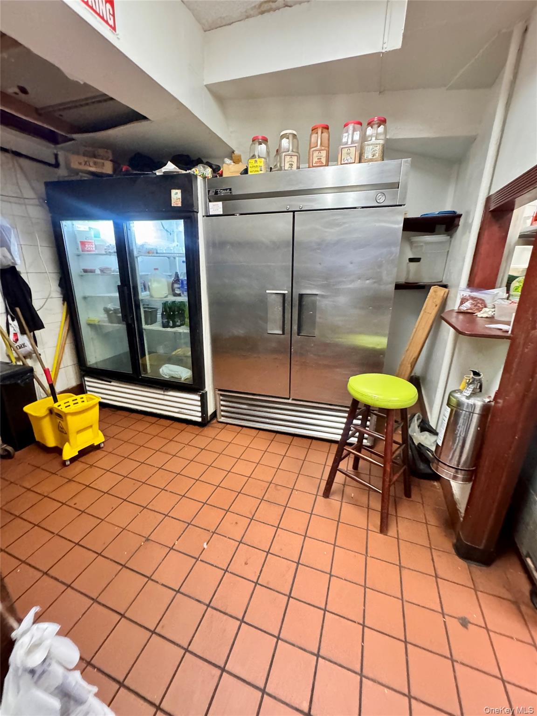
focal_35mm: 14
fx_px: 290
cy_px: 358
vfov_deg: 102.1
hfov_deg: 85.7
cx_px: 268
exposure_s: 1/40
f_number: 2.2
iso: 1000
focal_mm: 2.22
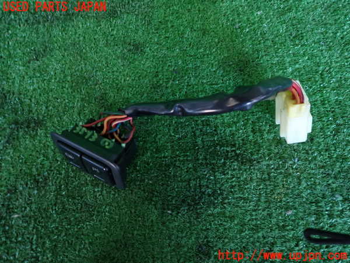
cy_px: 132
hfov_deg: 69.4
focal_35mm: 25
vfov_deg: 54.9
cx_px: 175
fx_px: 253
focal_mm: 4.5
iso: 250
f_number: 2
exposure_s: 1/30
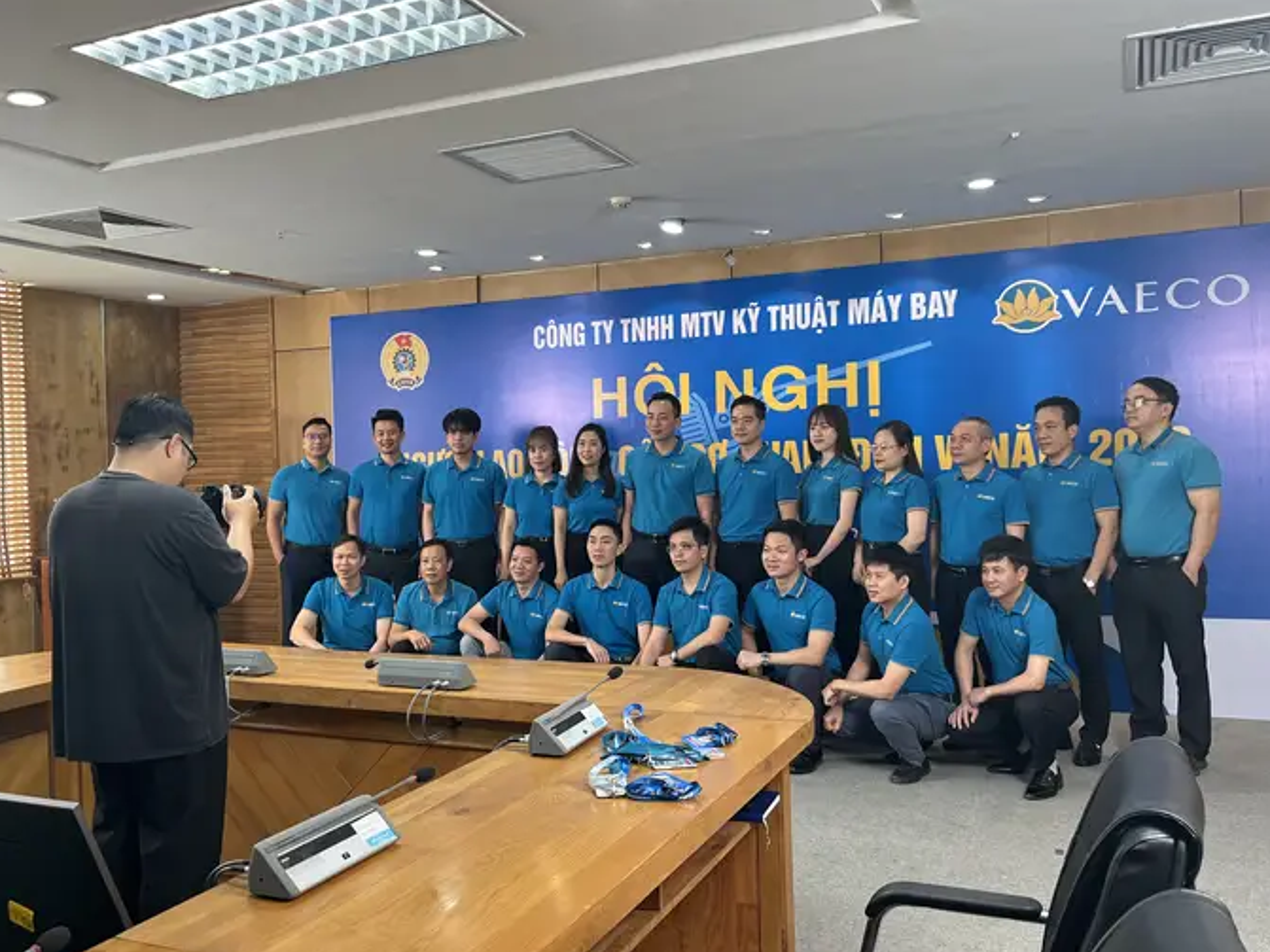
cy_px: 488
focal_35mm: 31
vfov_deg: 45.4
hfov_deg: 58.3
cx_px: 575
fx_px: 1137
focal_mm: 5.1
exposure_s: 1/100
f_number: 1.6
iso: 125
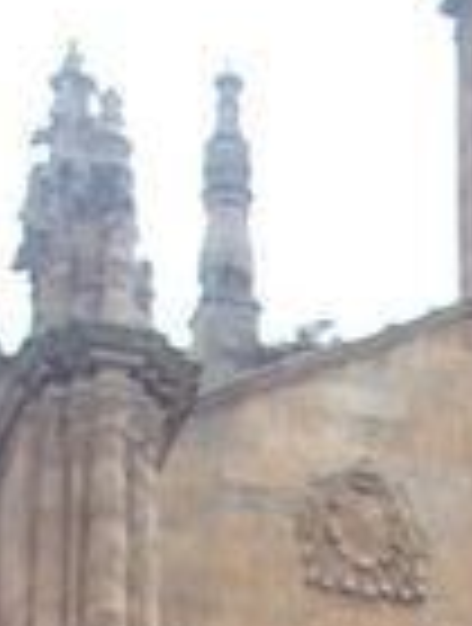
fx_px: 4651
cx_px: 845
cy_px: 2099
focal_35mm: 257
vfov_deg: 6.7
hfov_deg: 5.7
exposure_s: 1/125
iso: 50
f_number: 4.3
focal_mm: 5.8
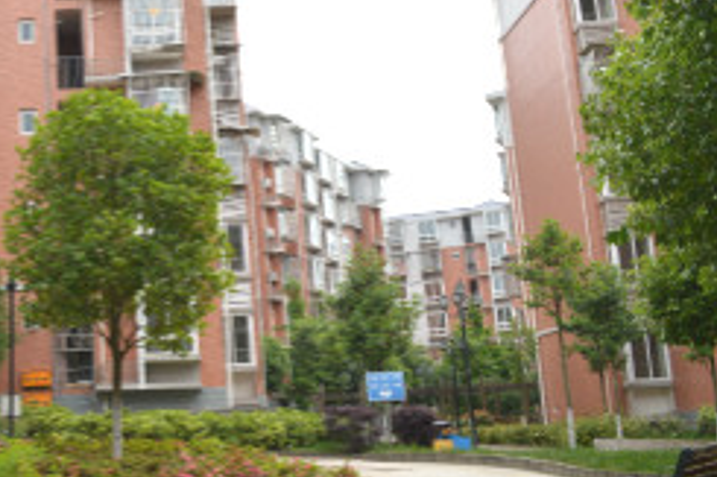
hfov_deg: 33.5
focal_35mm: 55
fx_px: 1095
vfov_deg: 24.4
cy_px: 143
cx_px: 20
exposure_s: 1/200
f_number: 6.3
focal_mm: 18
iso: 100
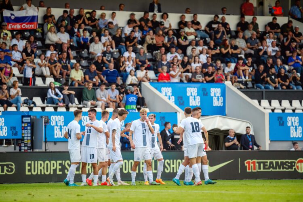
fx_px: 2104
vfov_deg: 5.5
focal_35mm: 250
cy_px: 101
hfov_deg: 8.2
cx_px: 152
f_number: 2.8
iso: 640
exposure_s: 1/1600
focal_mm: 250
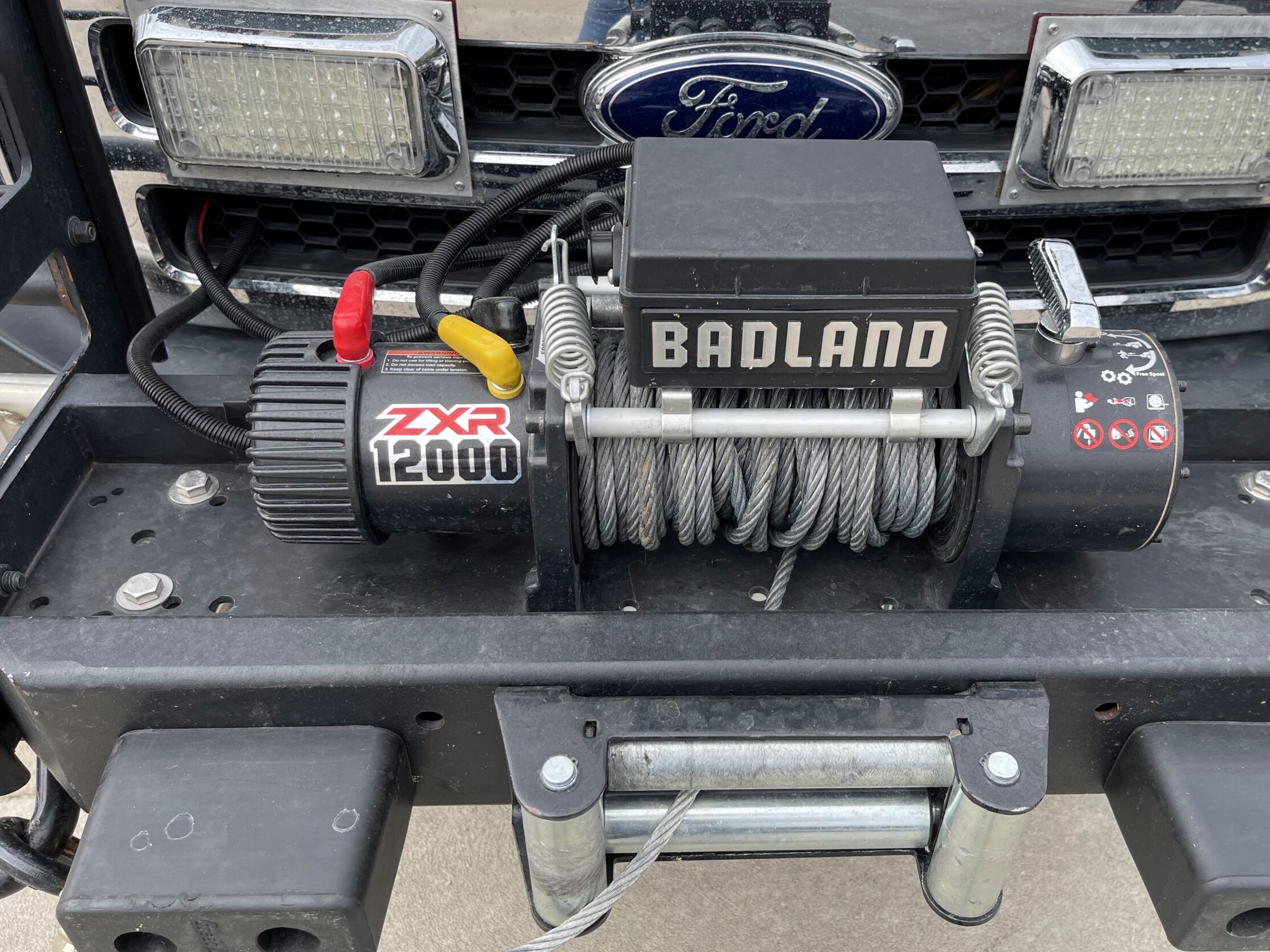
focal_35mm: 30
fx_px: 1101
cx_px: 731
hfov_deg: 59.7
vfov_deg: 46.8
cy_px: 480
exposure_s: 1/855
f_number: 1.6
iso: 32
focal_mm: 5.1
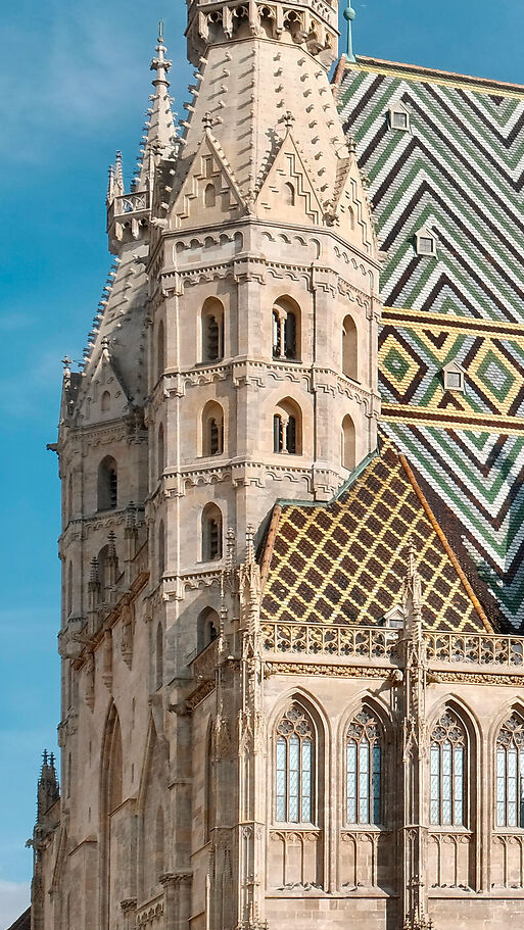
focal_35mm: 80
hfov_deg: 13.8
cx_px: 875
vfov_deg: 26.5
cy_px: 532
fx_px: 1974
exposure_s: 1/750
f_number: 7.1
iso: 400
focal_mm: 19.6
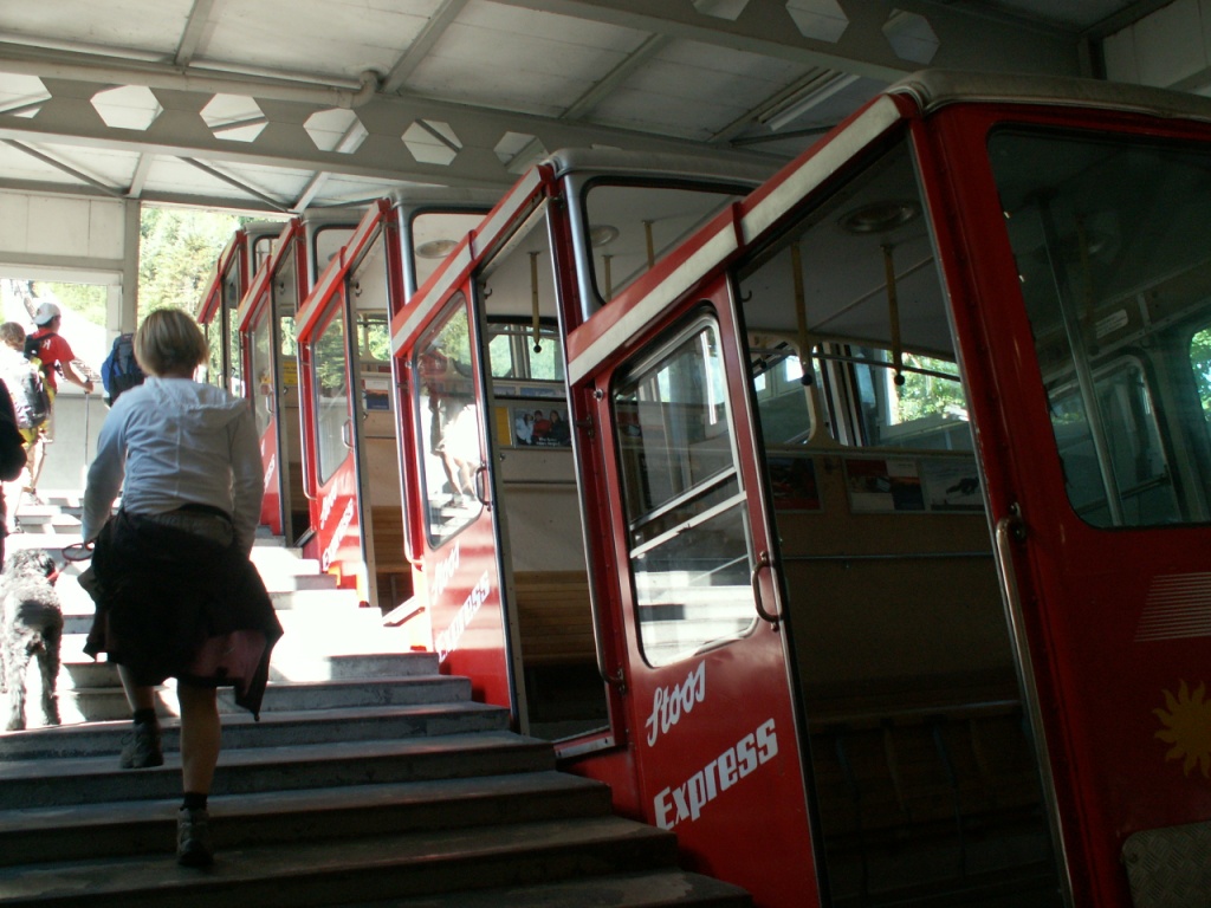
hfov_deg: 52.6
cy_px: 454
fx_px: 1224
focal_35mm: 35
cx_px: 606
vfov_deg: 40.7
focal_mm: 5.86
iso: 64
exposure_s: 1/40
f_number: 2.8
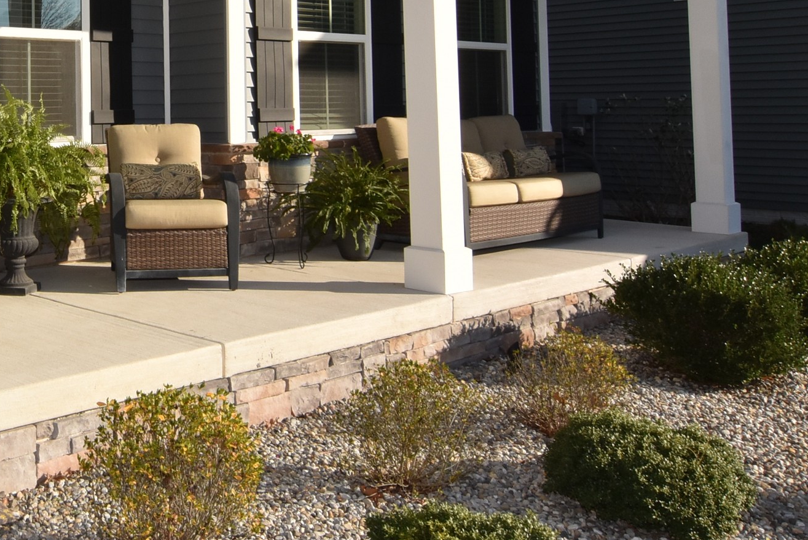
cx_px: 52
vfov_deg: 30.1
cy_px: 66
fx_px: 966
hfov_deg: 41.1
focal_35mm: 43
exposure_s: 1/200
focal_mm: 14
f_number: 22
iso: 400
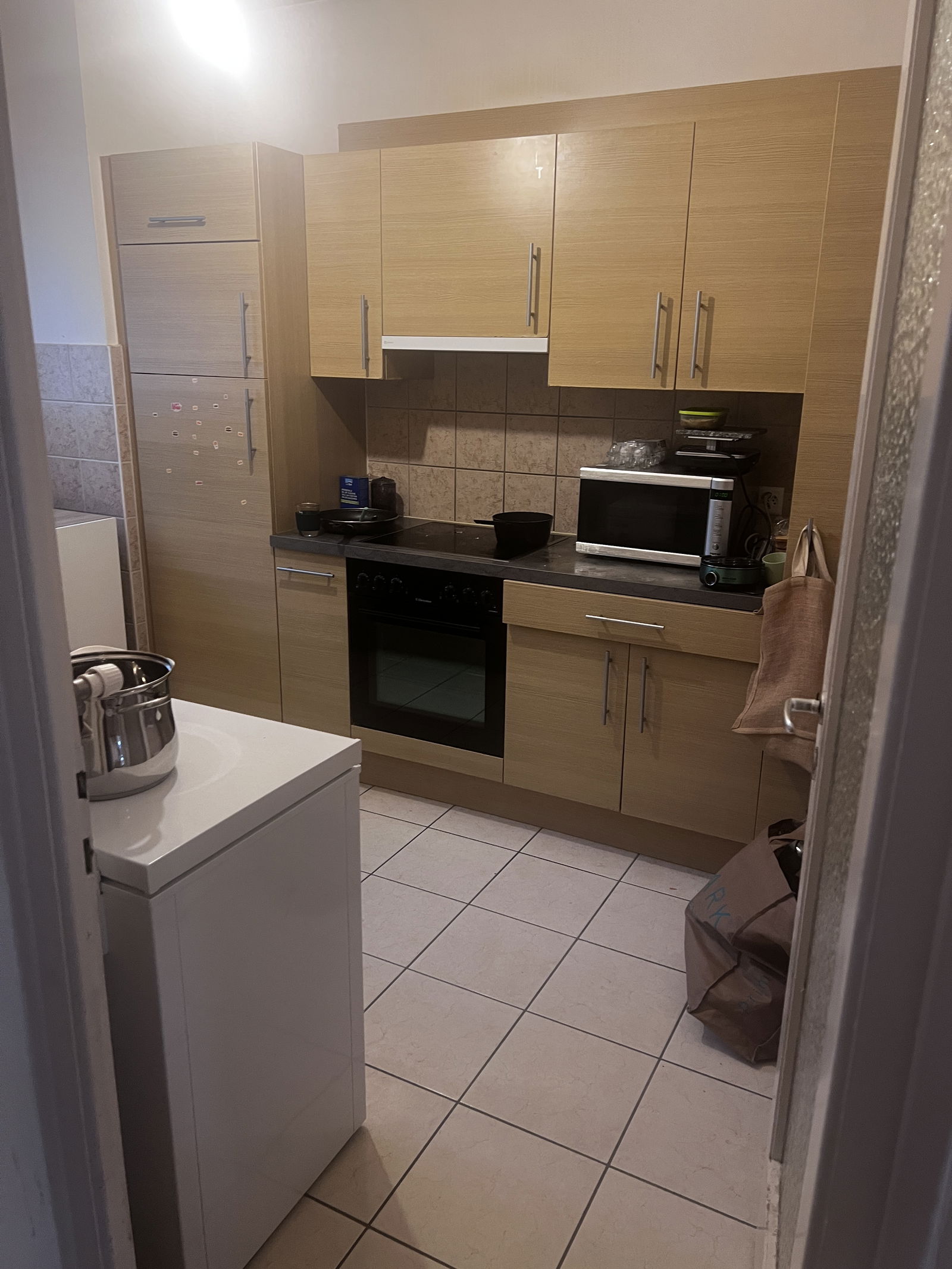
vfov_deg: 67.3
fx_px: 953
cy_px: 634
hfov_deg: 53.1
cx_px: 476
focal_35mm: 26
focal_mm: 5.7
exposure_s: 1/50
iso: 250
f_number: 1.5
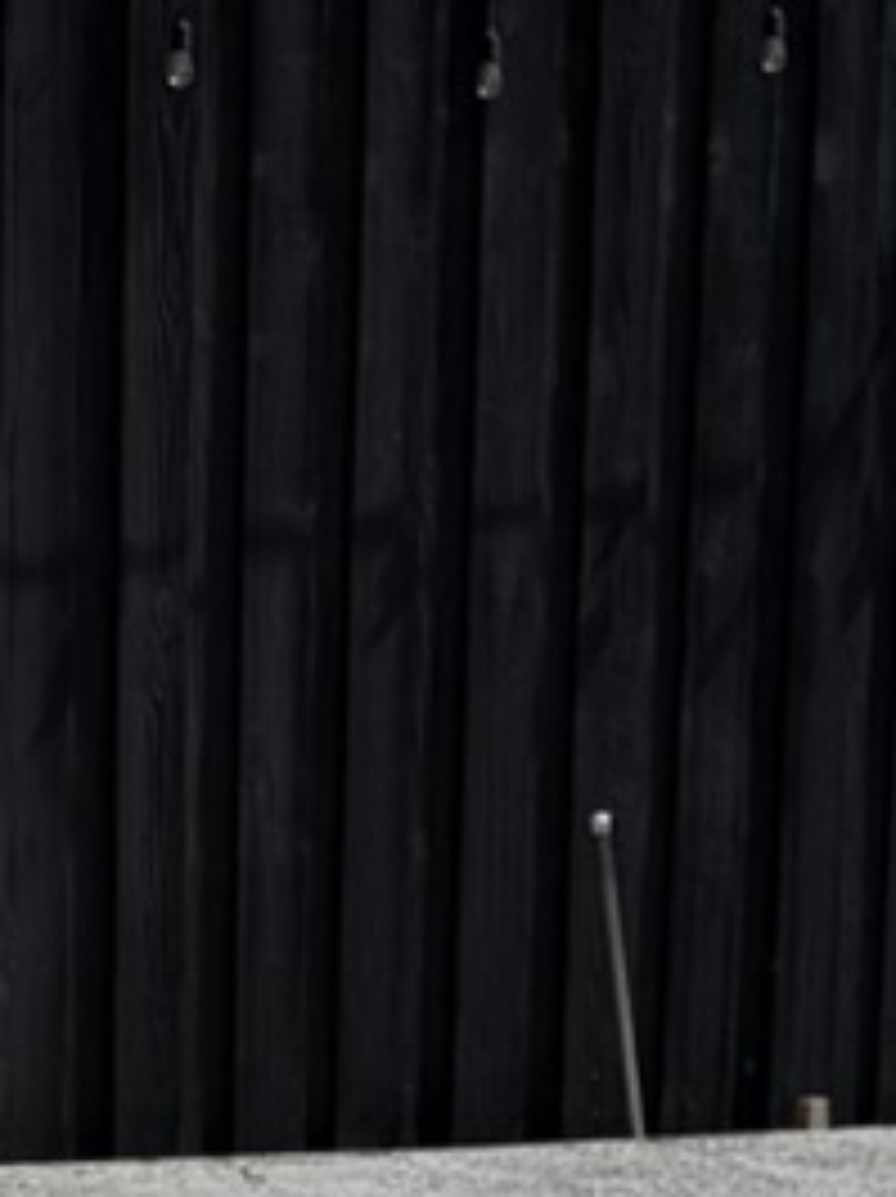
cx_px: 162
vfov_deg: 10.1
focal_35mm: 185
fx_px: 6395
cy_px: 2124
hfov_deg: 8.0
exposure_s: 1/11905
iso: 80
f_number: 1.78
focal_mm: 6.76
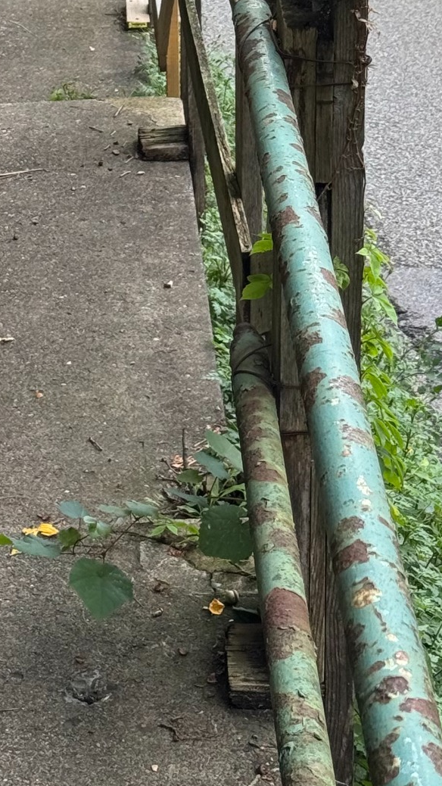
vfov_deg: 16.4
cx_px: 43
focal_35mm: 129
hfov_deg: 9.4
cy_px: 83
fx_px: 2687
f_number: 1.78
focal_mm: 6.76
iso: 64
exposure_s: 1/540
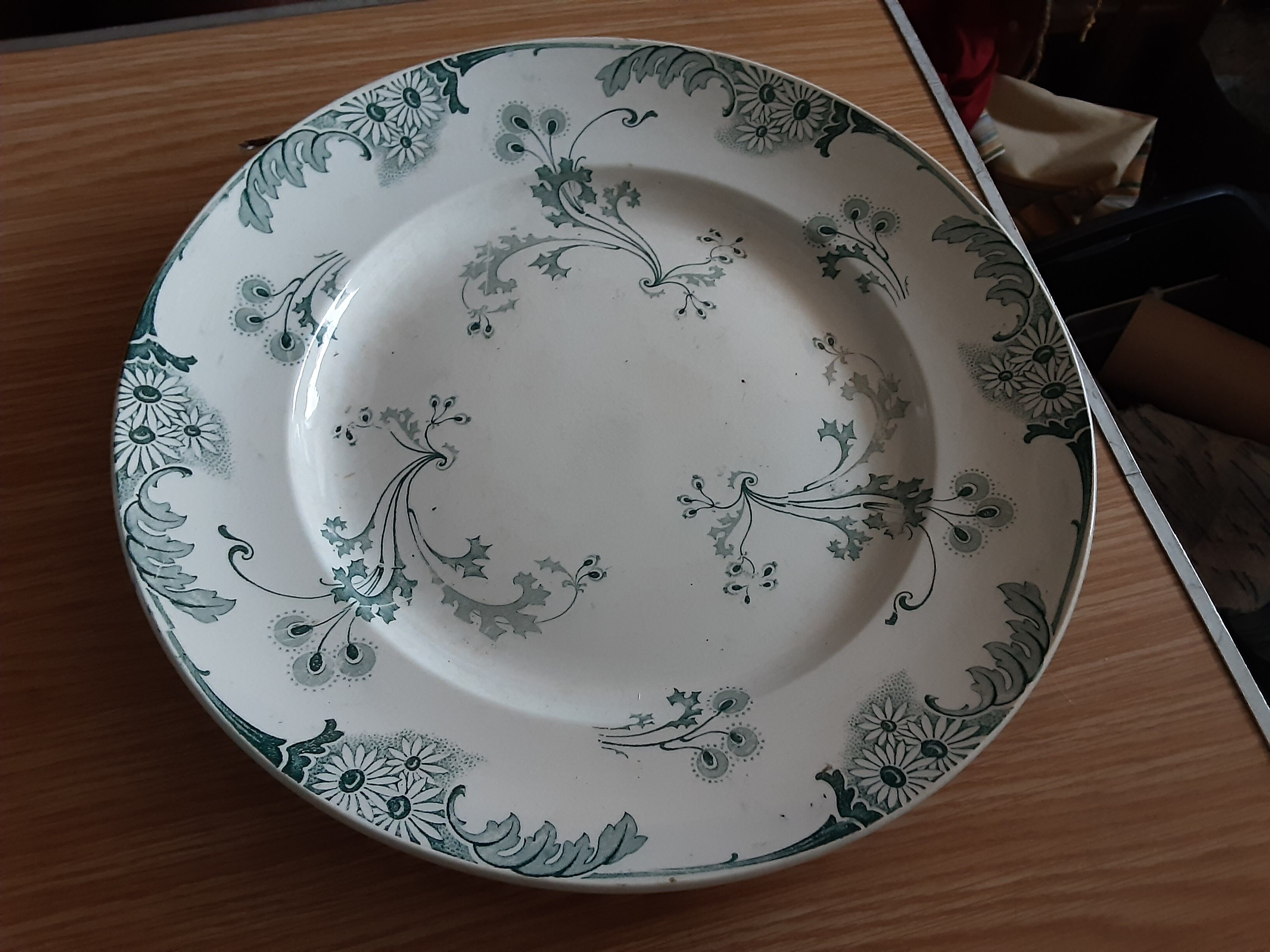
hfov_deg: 63.4
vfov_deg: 49.7
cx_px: 635
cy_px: 476
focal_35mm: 28
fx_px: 1027
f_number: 1.9
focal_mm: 2.9
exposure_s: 1/25
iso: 160
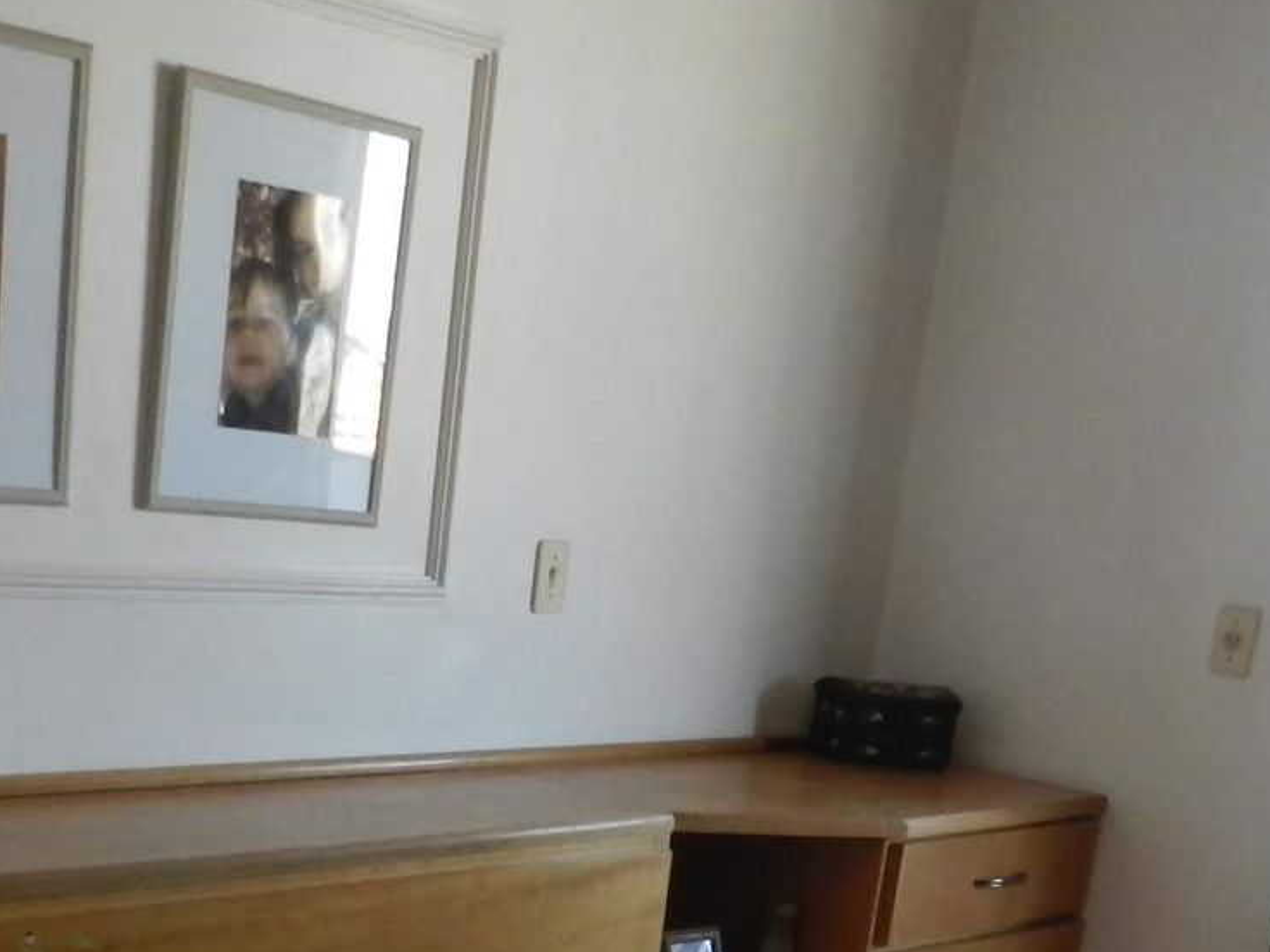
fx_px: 2201
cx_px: 466
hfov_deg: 32.0
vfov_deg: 22.7
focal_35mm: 60
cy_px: 1111
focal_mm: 4
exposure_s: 1/30
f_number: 3.4
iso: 160
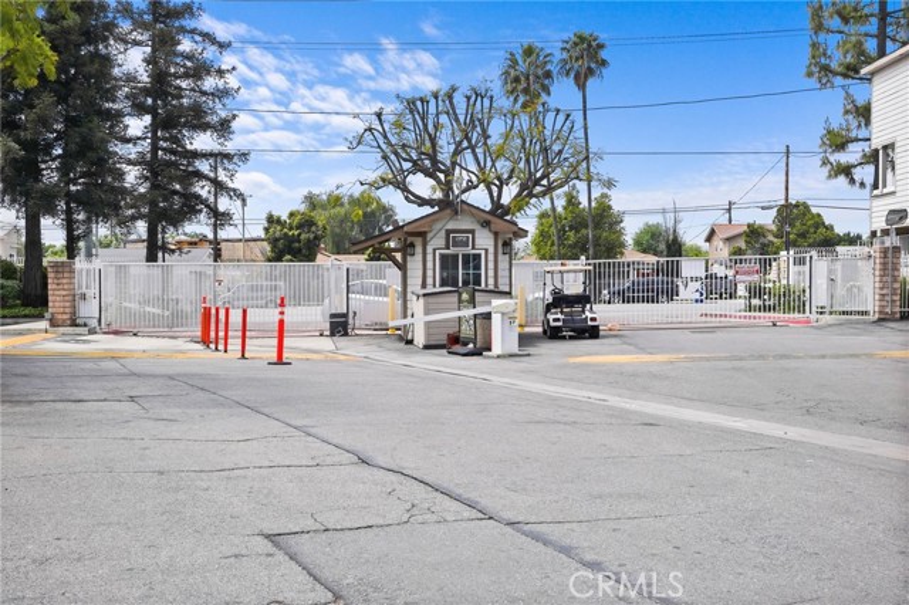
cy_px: 302
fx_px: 984
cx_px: 454
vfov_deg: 34.2
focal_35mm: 39
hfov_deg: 49.6
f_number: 9
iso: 2000
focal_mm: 26
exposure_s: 1/500
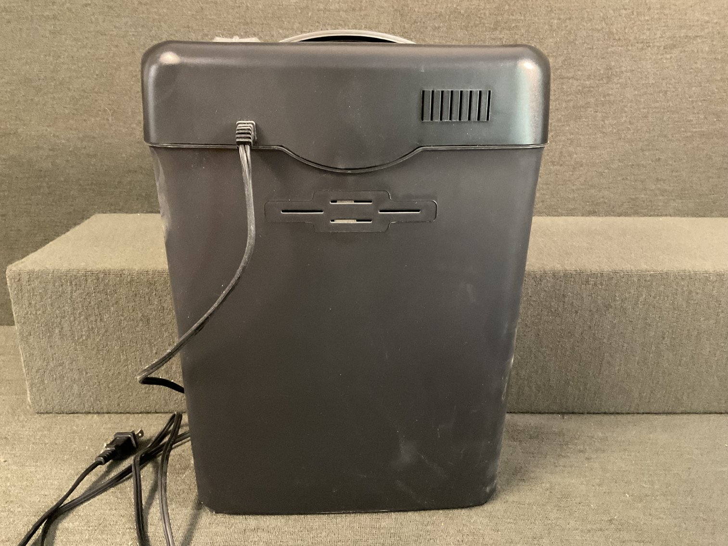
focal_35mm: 29
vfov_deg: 48.2
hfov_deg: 61.7
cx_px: 364
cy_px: 273
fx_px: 610
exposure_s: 1/24
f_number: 1.8
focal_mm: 3
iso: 500
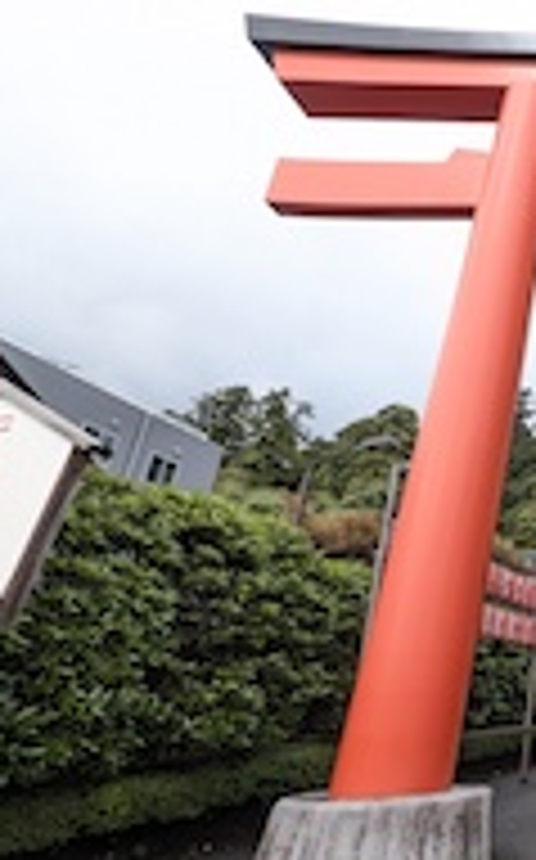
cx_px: 788
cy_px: 457
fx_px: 609
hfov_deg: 29.8
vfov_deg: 70.4
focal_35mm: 26
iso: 48
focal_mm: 1.95
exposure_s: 1/465
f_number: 2.2
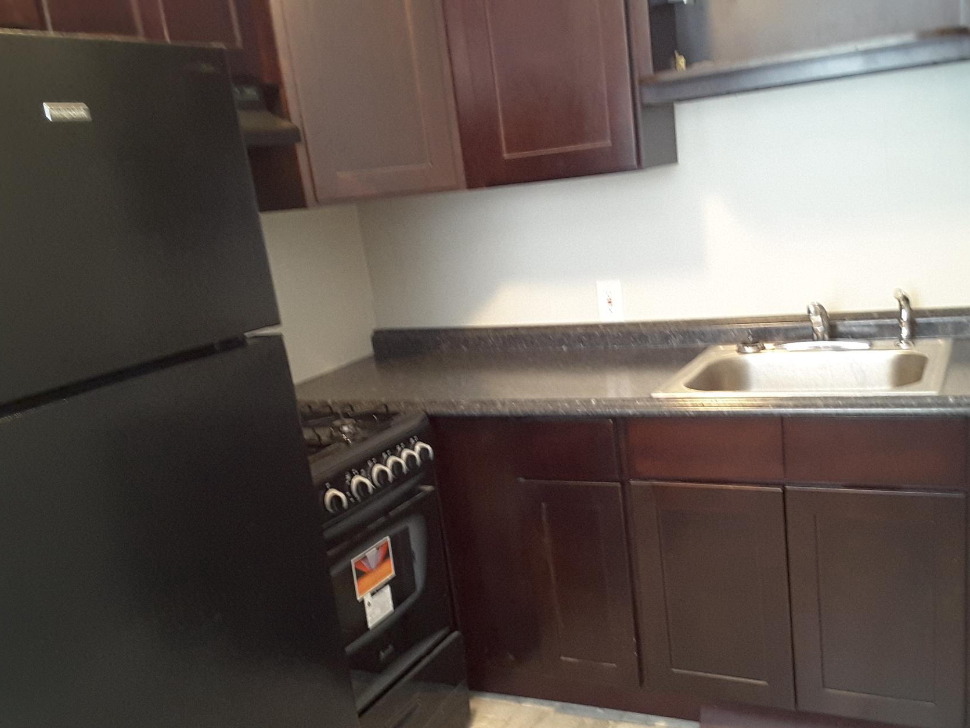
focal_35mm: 38
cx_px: 542
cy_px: 446
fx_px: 1065
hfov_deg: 48.9
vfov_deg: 37.5
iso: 250
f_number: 1.9
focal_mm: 2.9
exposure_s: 1/15
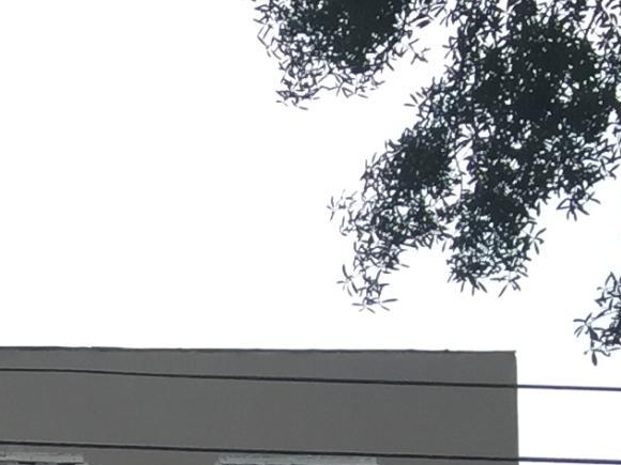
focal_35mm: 150
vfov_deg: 9.1
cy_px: 1050
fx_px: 2691
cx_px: -776
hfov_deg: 11.3
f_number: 2.2
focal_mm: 4.15
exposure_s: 1/1412
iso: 32
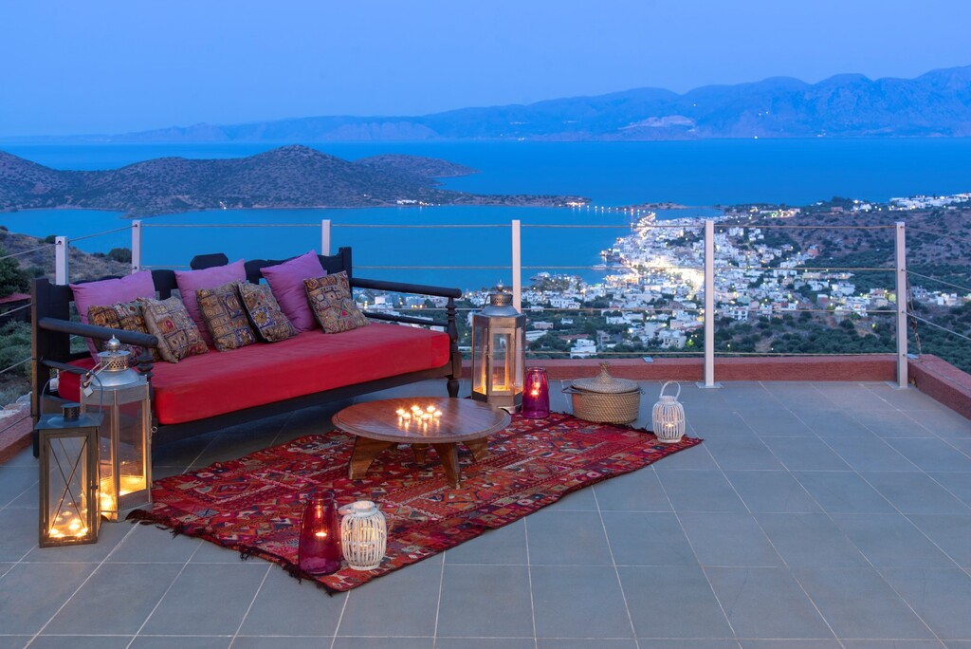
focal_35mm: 40
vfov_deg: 33.4
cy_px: 324
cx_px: 486
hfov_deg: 48.4
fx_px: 1079
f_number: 8
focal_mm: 40
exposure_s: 10
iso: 125
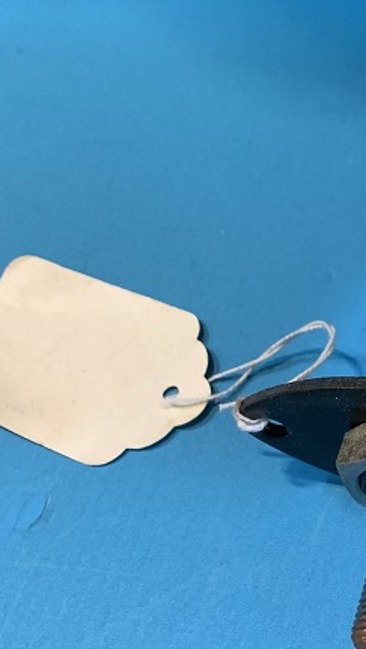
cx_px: 435
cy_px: 331
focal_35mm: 53
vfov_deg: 39.1
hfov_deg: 21.2
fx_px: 913
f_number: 1.8
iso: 400
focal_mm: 4.25
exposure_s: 1/43
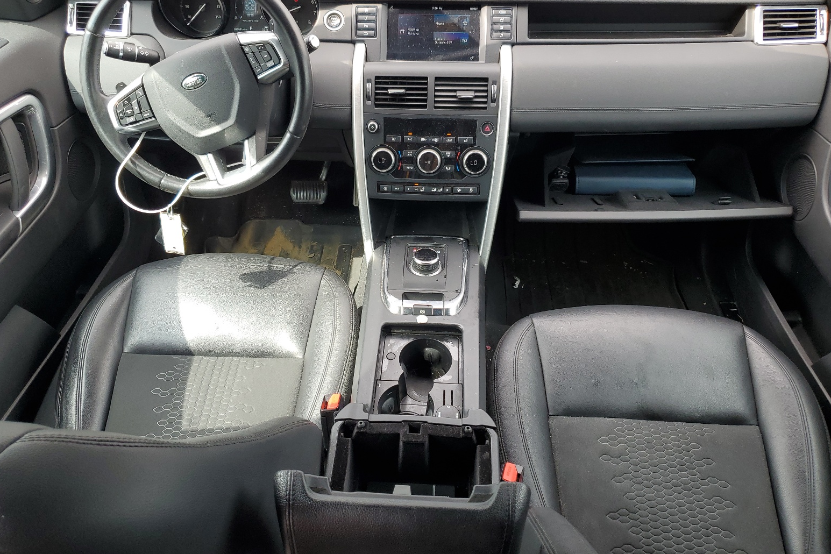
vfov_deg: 46.4
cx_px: 407
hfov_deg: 65.5
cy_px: 260
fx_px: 646
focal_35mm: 28
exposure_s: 1/213
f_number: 1.5
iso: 50
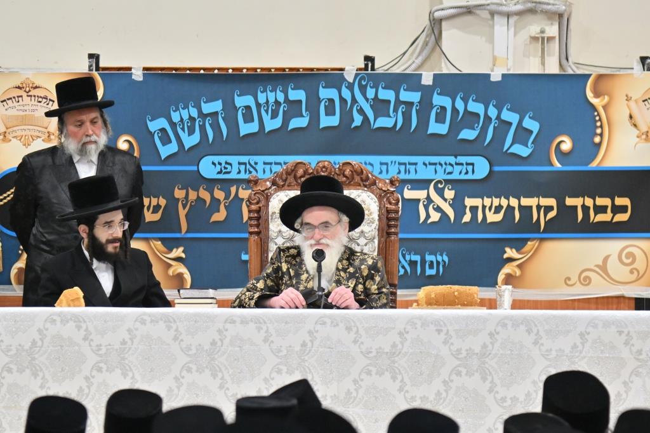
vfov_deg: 7.6
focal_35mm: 180
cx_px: 325
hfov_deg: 11.4
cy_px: 216
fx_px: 3249
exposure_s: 1/160
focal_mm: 120
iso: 1000
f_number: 4
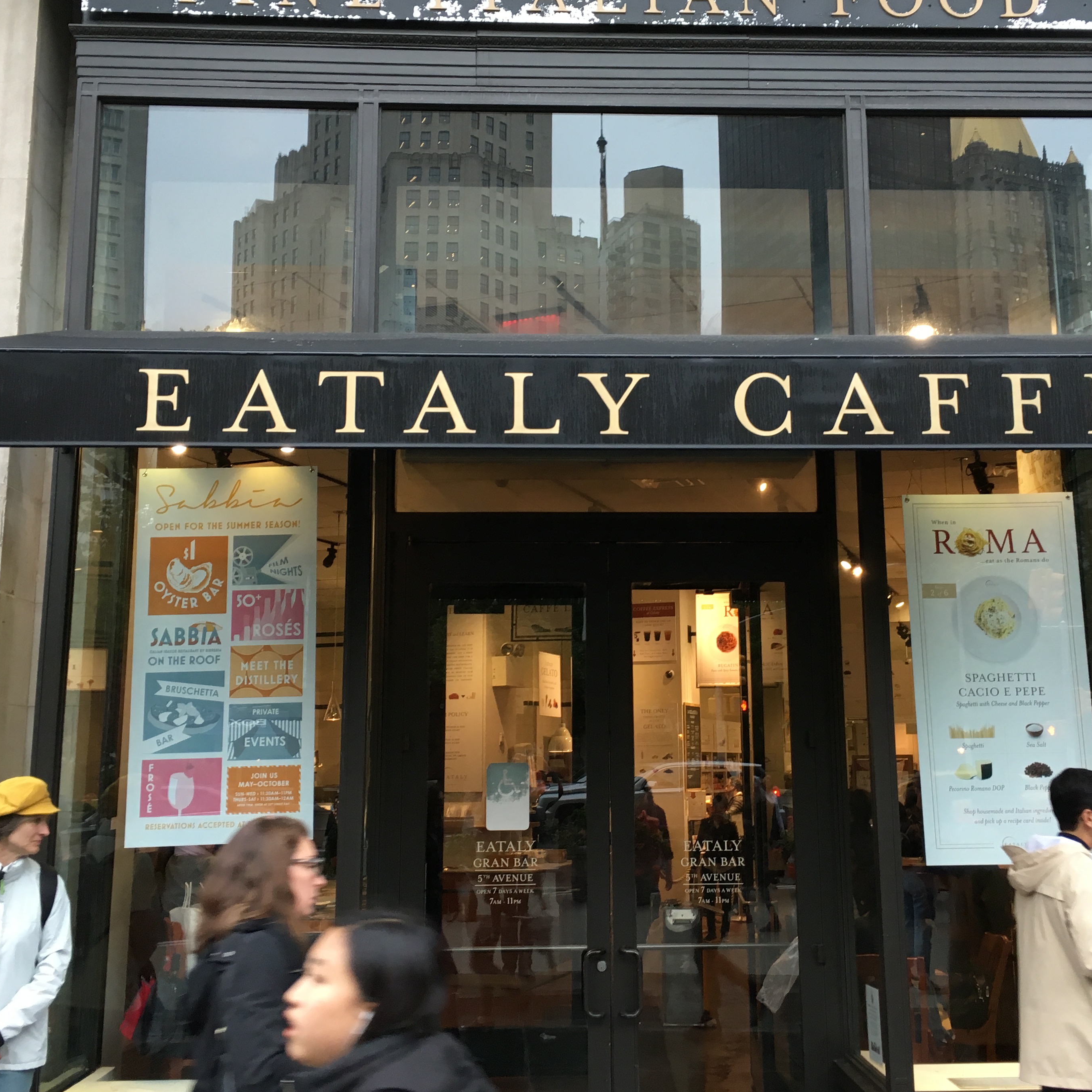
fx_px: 1356
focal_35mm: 38
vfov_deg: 43.8
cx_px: 593
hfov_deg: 43.8
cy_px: 508
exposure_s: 1/30
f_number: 2.2
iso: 50
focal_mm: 4.15
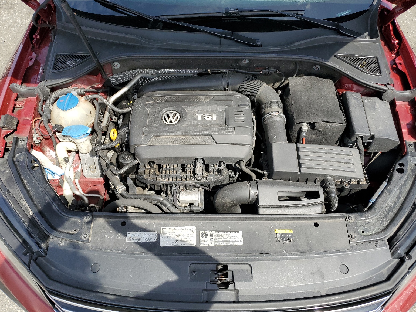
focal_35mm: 27
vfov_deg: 51.4
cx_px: 211
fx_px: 324
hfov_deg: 65.3
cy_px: 155
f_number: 1.5
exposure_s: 1/1429
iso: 50
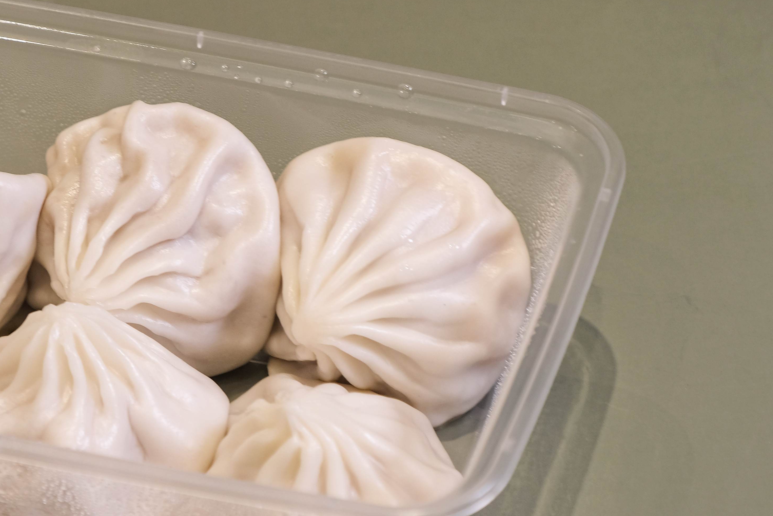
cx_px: 110
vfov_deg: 6.0
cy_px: 288
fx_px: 4917
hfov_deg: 9.0
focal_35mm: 229
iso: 200
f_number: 5.3
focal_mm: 74.4
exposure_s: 1/26
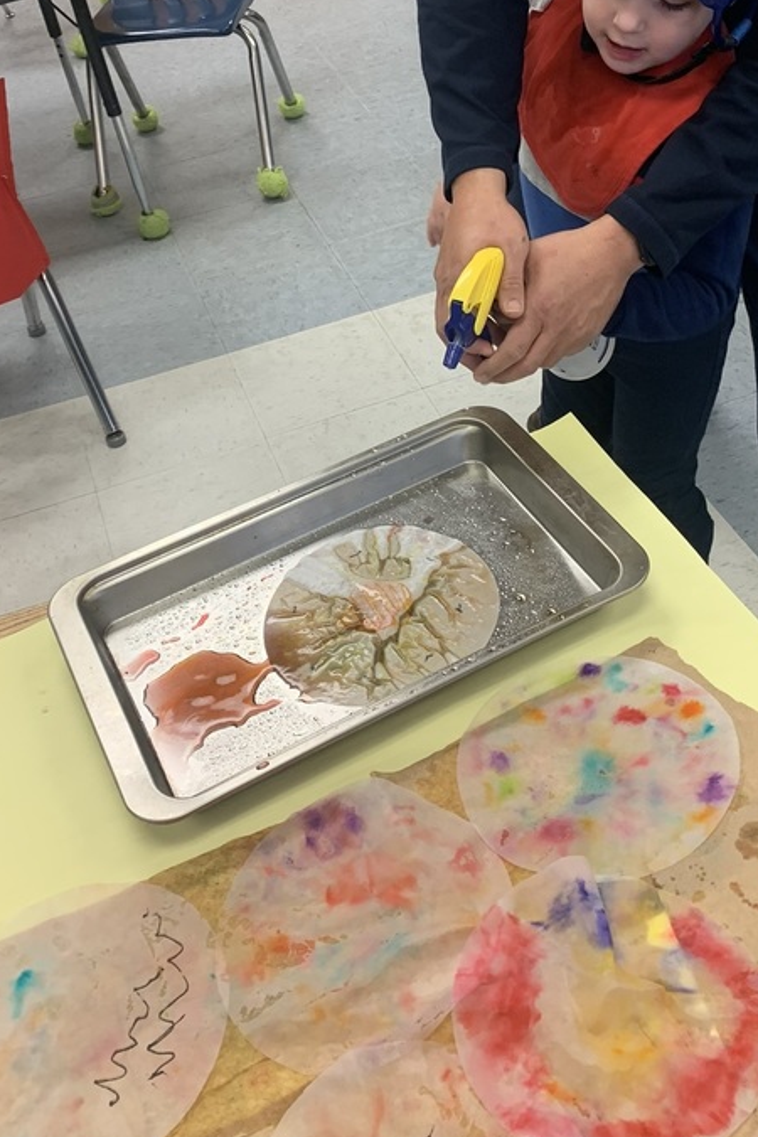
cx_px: 450
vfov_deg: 46.5
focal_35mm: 41
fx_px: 1295
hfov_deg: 32.5
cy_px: 354
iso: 100
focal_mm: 4.25
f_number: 1.8
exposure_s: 1/60
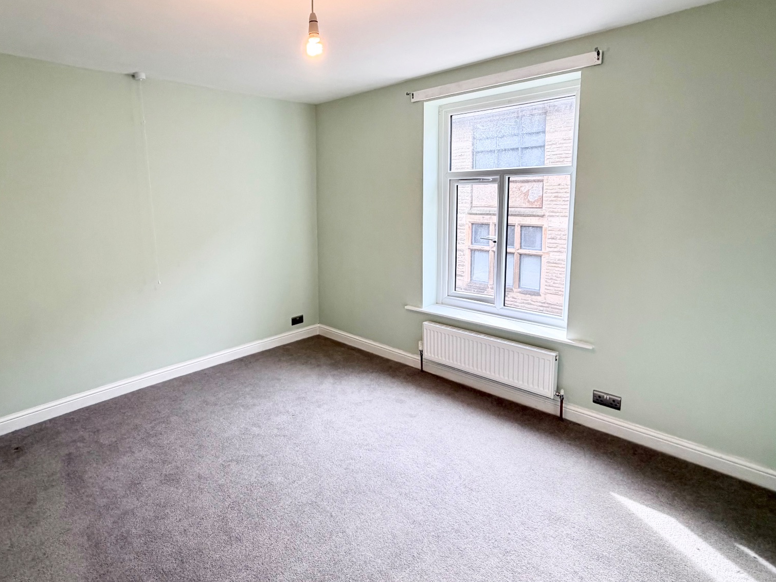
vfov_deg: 68.4
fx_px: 426
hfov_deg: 84.1
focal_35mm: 19
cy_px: 255
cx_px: 333
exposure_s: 1/100
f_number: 2.2
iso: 100
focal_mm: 2.22
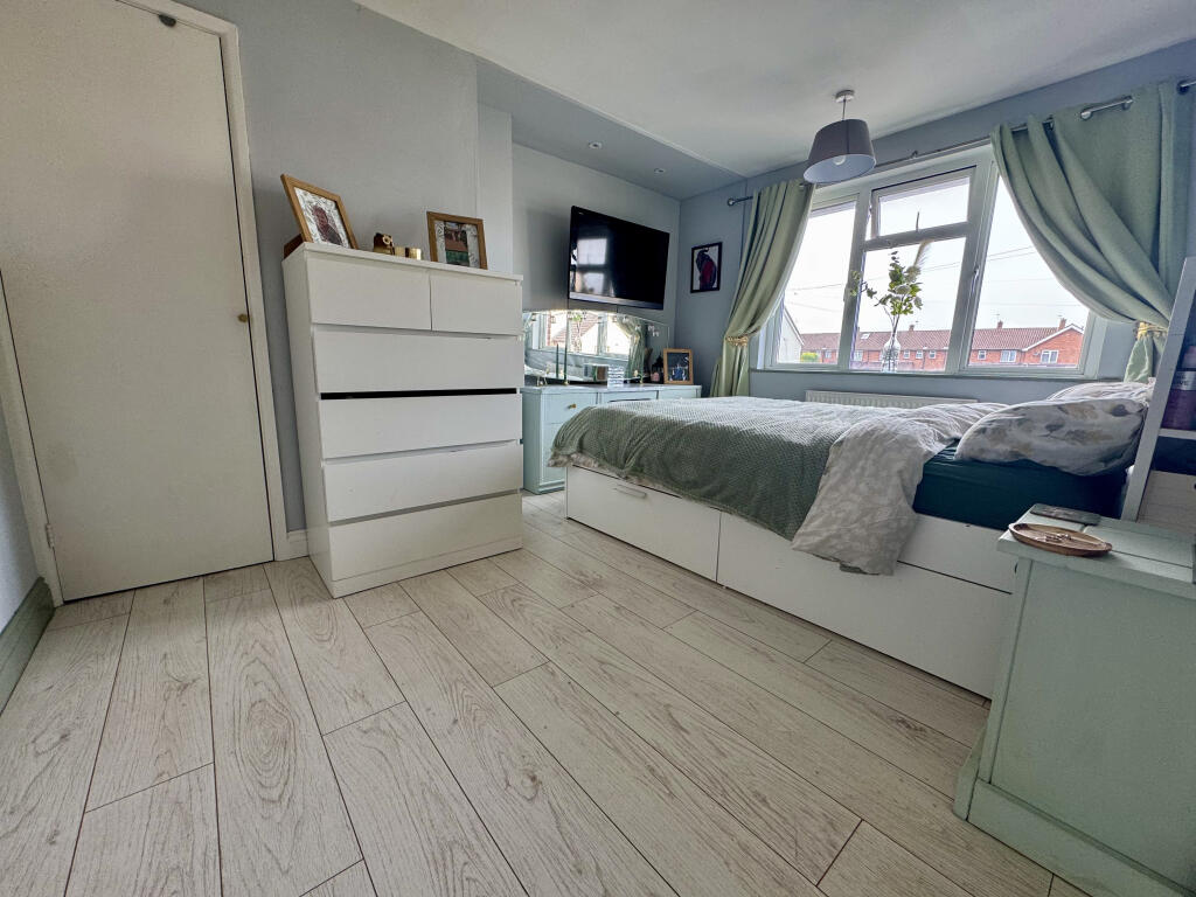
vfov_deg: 85.7
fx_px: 484
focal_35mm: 14
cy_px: 448
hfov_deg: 102.1
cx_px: 598
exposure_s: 1/99
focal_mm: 2.22
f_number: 2.2
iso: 125
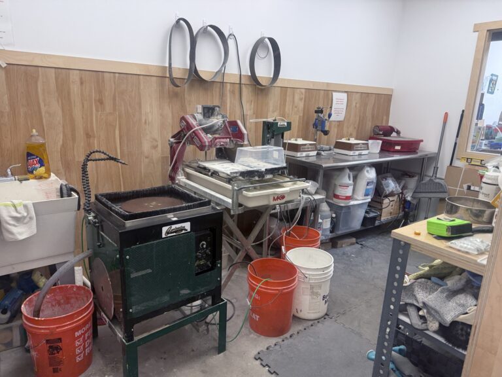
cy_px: 188
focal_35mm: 24
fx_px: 348
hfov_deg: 71.6
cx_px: 251
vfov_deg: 56.8
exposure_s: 1/120
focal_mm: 6.76
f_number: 1.78
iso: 125
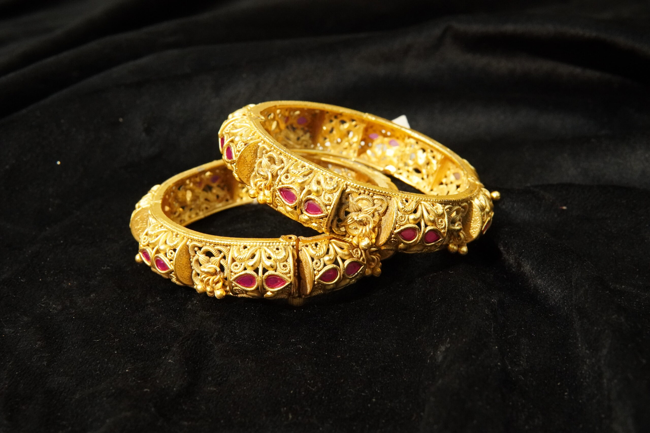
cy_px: 216
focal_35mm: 45
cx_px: 325
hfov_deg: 43.6
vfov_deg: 29.9
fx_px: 812
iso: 4000
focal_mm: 30
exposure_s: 1/80
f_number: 9
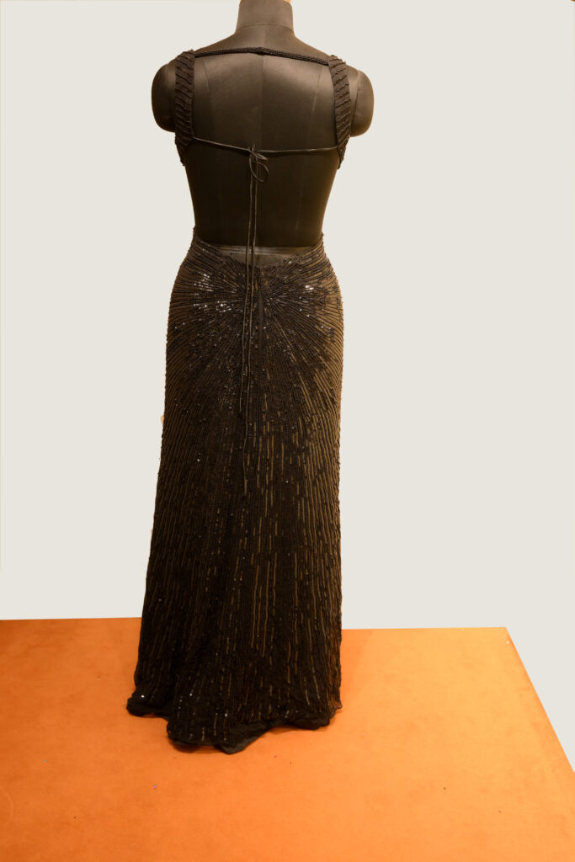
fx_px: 886
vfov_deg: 51.9
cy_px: 431
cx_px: 288
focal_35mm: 37
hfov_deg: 36.0
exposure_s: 1/125
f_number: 4.5
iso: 1250
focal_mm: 37
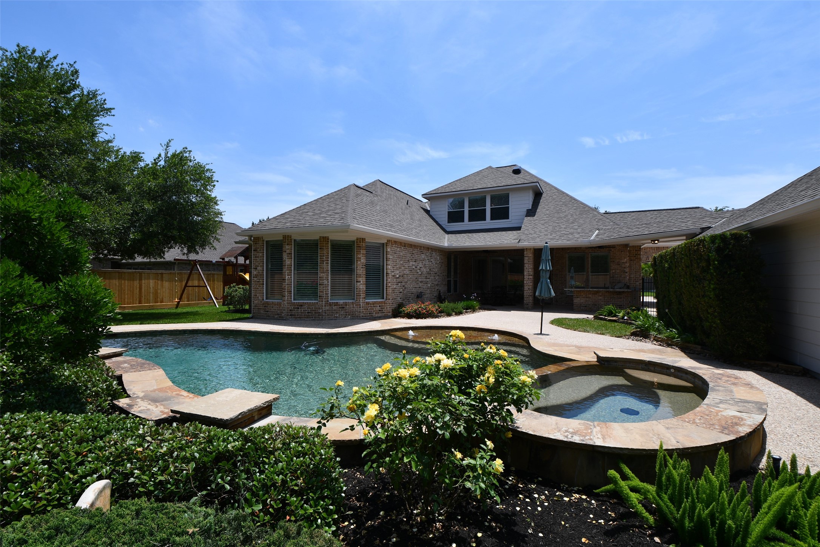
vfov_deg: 77.3
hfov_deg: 100.4
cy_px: 274
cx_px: 410
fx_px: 342
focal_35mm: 15
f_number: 9
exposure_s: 1/320
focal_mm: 10
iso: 100
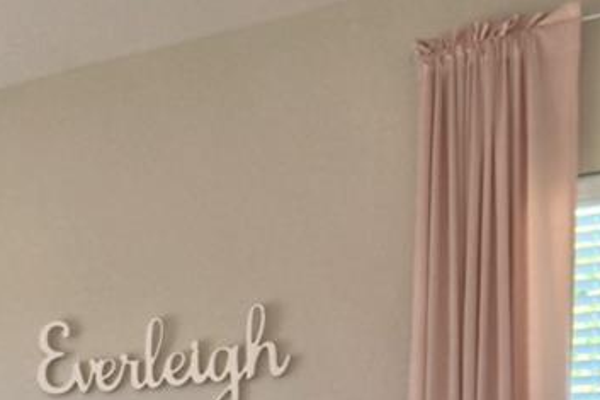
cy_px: 524
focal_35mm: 68
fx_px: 1133
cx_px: -224
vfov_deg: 18.6
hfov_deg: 24.8
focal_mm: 10
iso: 110
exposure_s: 1/60
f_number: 4.5
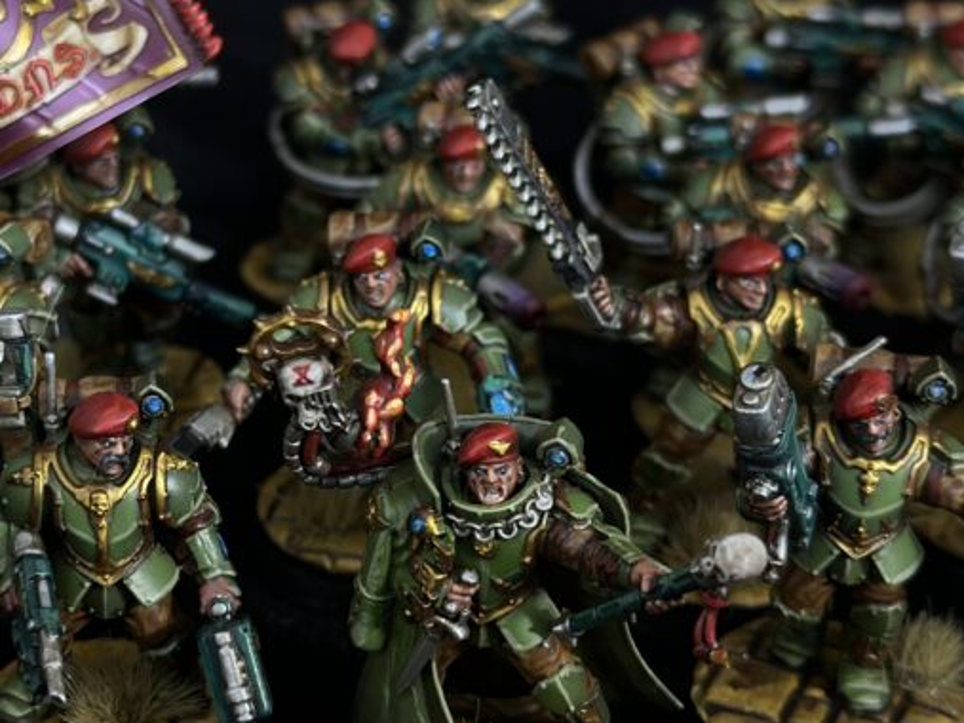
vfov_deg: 15.2
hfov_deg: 20.1
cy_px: 333
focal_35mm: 97
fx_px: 2701
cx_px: 274
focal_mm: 6.86
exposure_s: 1/50
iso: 80
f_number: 1.78
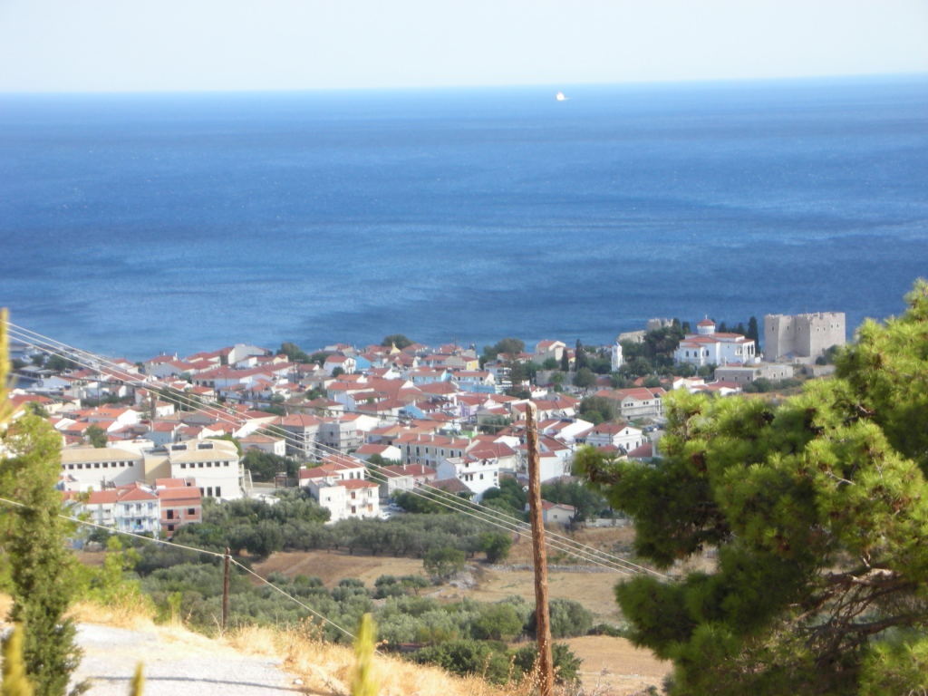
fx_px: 2815
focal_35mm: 105
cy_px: 348
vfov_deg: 14.1
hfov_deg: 18.7
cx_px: 464
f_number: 5.4
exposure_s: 1/94
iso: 50
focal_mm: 17.4
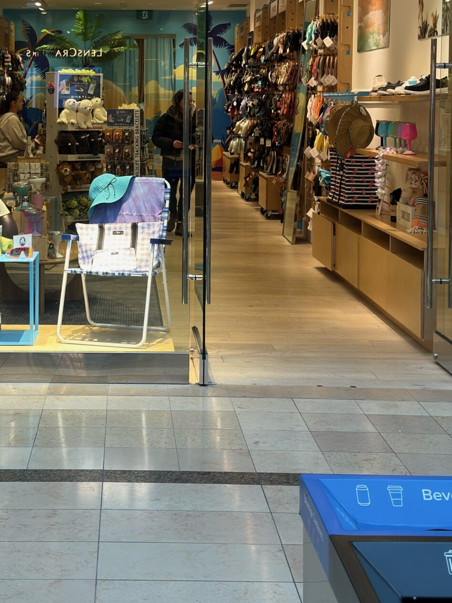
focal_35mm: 71
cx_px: 107
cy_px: 156
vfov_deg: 27.1
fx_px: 1237
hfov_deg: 20.5
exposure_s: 1/120
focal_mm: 6.76
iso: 80
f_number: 1.78
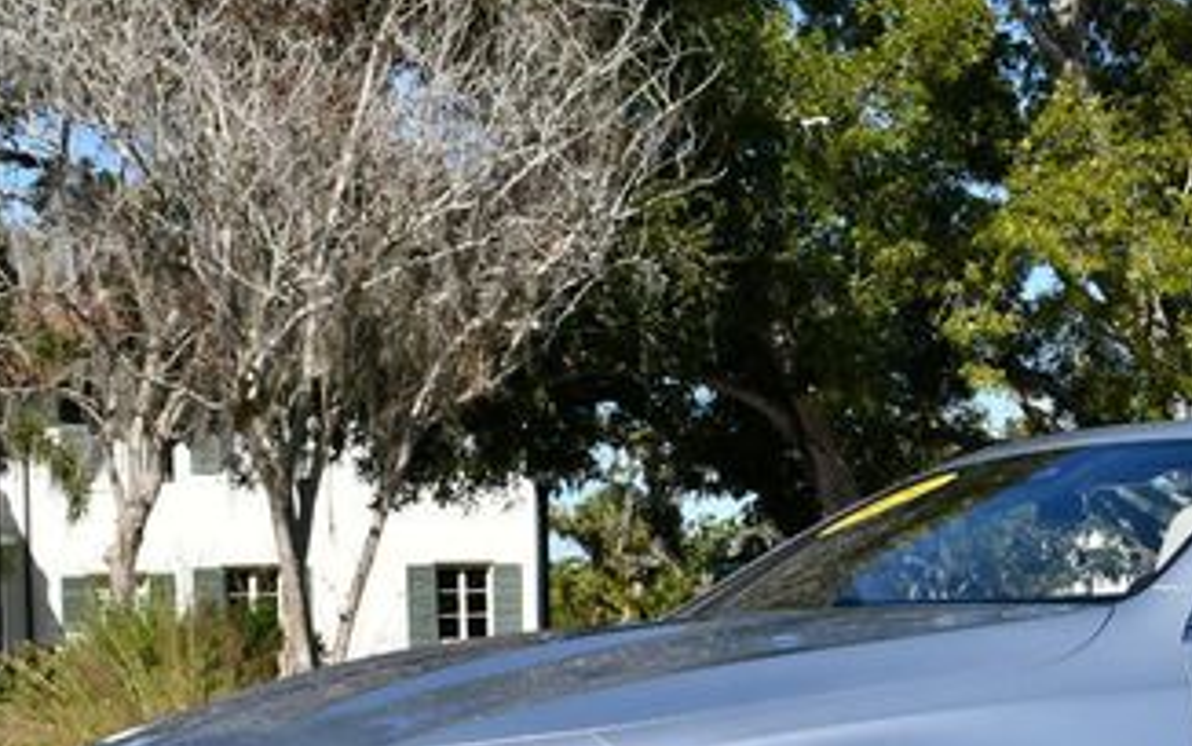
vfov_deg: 15.4
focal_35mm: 84
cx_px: 973
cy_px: 629
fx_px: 2730
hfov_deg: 24.2
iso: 100
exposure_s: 1/320
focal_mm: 21
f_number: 9
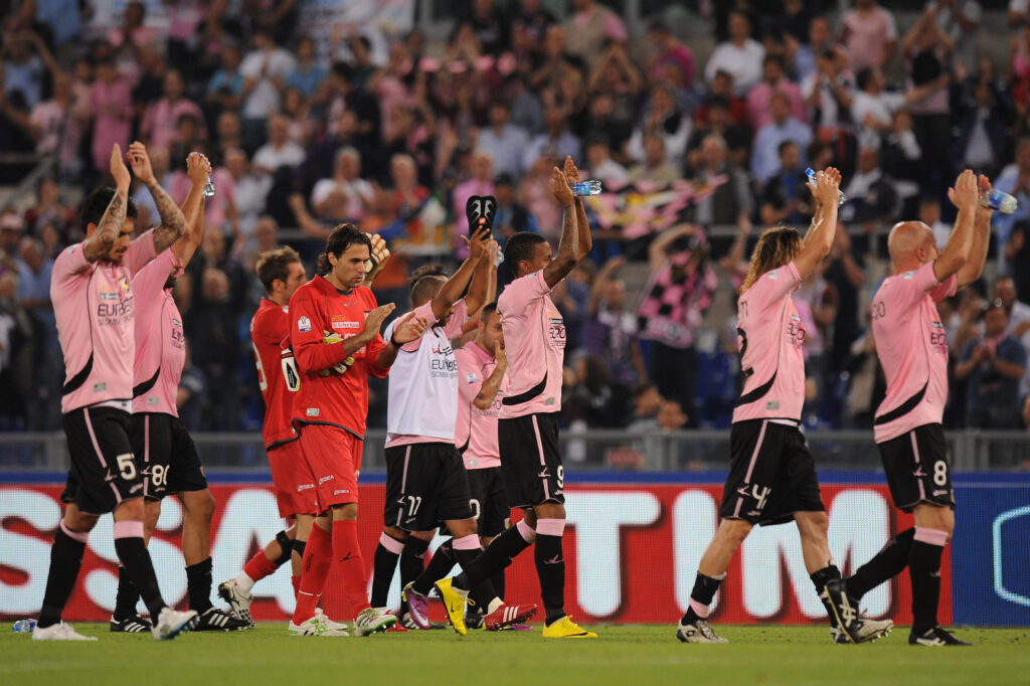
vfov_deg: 3.4
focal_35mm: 400
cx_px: 515
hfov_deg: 5.2
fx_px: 11440
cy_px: 343
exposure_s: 1/500
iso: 1600
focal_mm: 400
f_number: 3.2
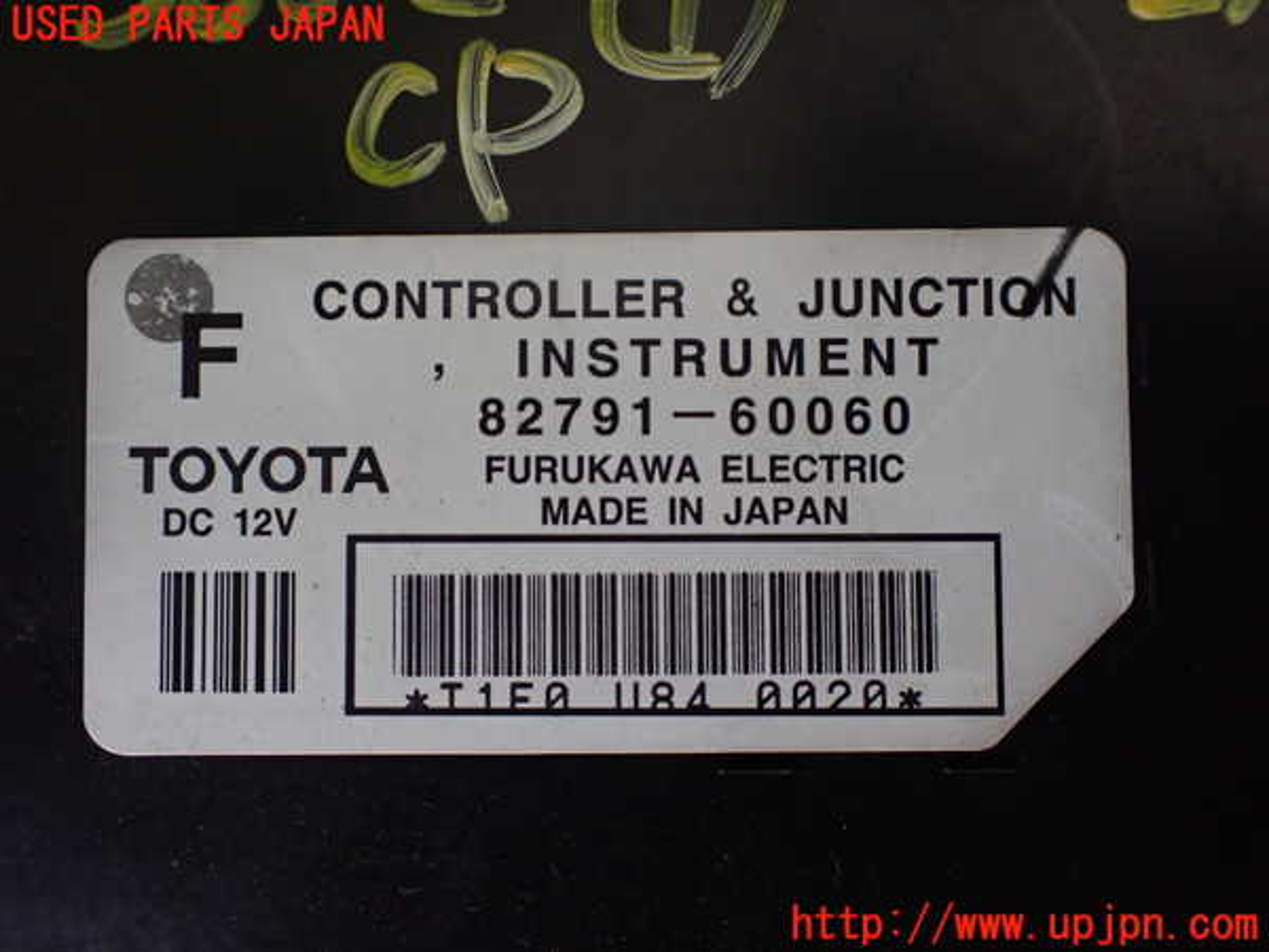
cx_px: 634
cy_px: 476
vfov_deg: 46.8
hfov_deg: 60.0
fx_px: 1100
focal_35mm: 30
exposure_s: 1/125
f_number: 2.3
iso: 640
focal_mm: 5.4
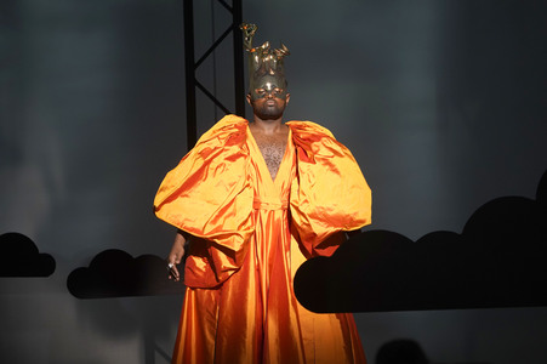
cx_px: 274
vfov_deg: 3.4
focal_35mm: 400
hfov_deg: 5.2
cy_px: 182
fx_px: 6073
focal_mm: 400
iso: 1600
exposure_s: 1/50
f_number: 6.3
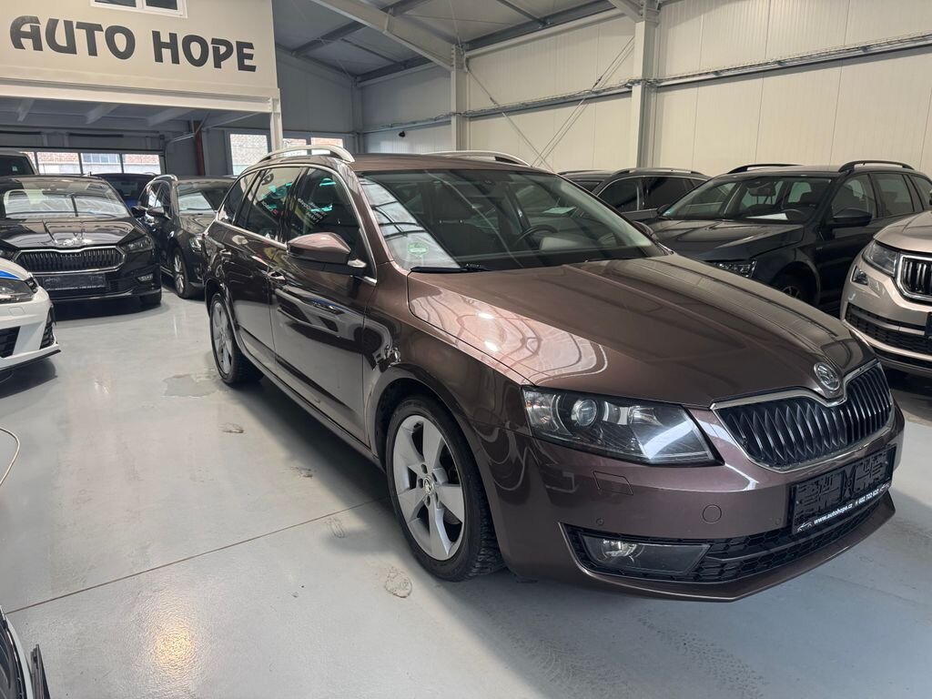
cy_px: 350
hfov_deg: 71.6
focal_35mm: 24
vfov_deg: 56.8
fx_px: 646
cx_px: 466
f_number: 1.78
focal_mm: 6.76
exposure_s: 1/87
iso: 200
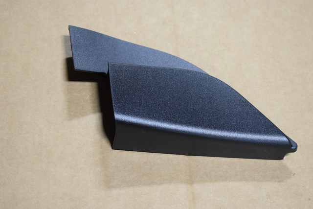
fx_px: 717
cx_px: 156
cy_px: 104
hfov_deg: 24.6
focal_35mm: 82
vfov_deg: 16.6
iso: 3200
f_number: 5.6
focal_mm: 55
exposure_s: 1/80
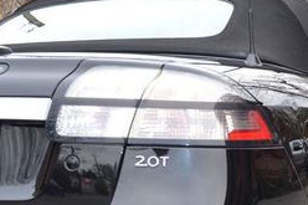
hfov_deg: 23.8
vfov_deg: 15.8
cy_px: 190
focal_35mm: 85
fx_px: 727
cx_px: 215
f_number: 4
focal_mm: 22
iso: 360
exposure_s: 1/125
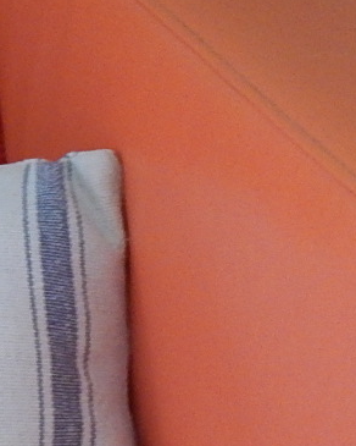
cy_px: 551
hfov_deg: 6.6
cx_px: 545
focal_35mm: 231
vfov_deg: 8.3
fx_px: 3042
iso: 400
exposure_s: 1/13
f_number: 3.8
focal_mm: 9.7
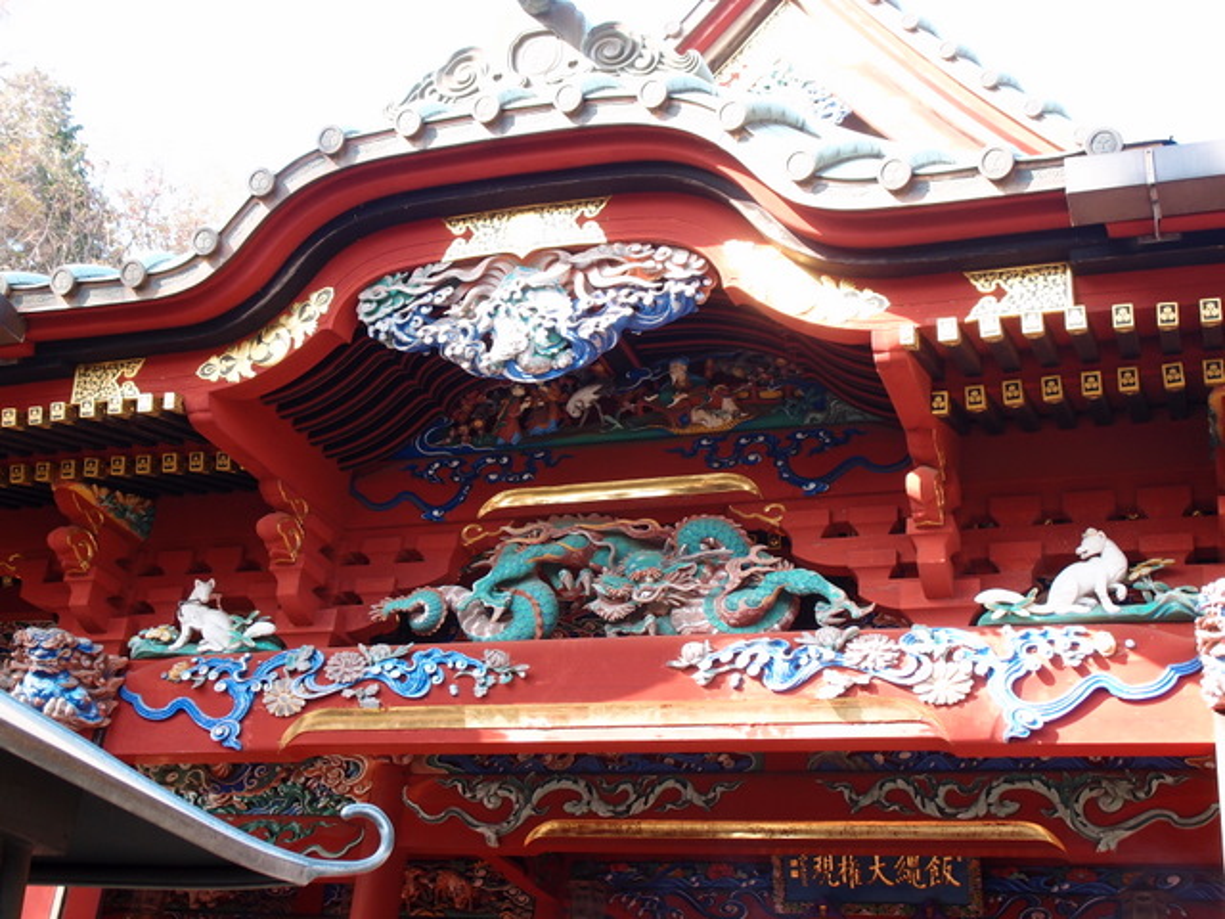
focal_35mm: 46
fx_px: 1628
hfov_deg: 41.2
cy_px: 460
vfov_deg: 31.5
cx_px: 612
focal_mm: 9.87
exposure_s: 1/125
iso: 100
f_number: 2.8
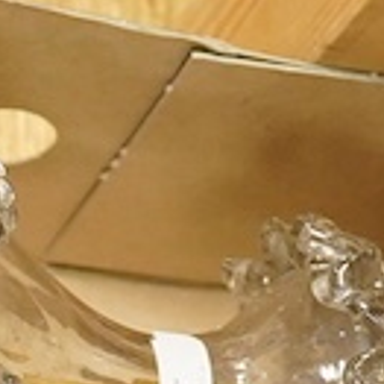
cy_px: 721
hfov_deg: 5.2
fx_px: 4117
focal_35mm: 328
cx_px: -429
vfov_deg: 5.3
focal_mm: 30
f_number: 5.6
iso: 2500
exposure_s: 1/160
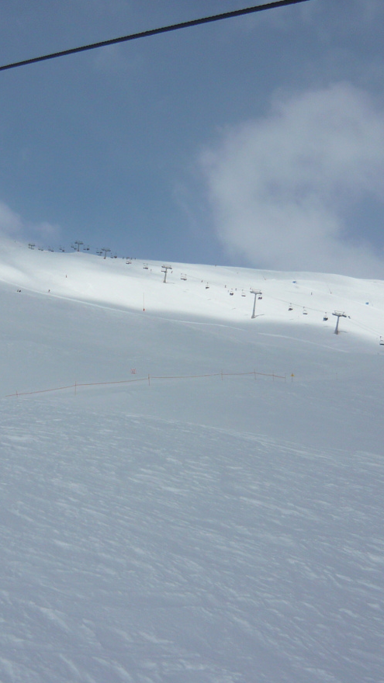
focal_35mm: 49
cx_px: 111
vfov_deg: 42.1
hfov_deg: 24.2
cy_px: 339
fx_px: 887
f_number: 8
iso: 100
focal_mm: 5.5
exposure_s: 1/800
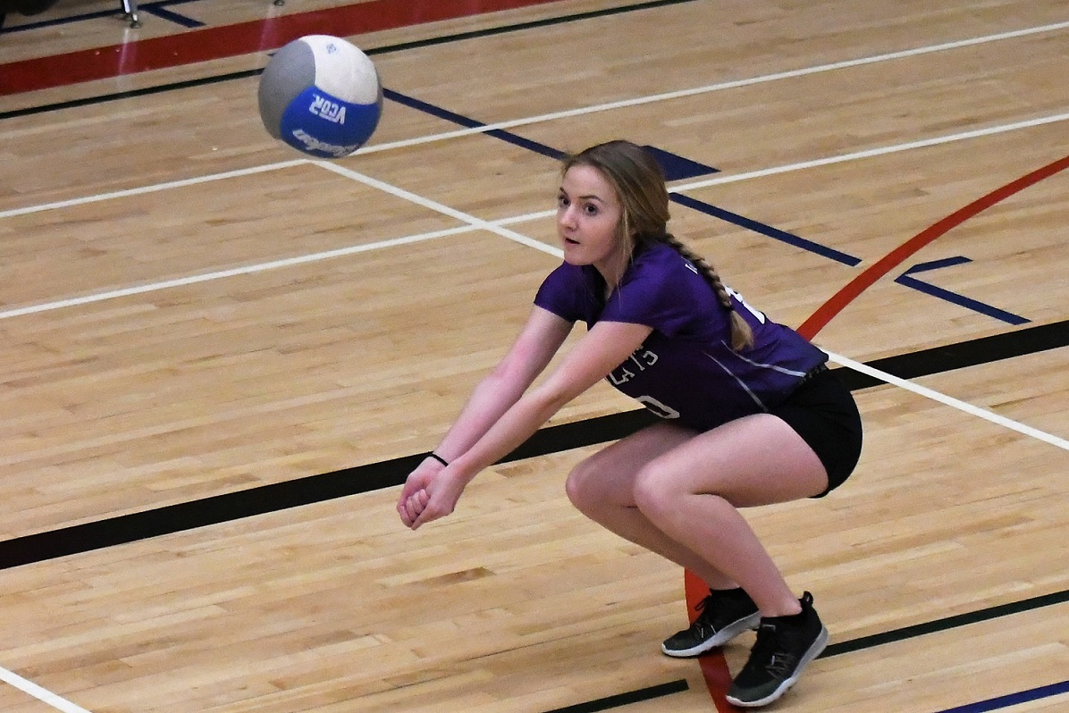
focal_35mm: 105
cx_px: 534
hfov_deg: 19.5
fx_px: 3118
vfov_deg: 13.0
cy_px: 356
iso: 6400
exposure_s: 1/1000
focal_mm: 70
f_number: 2.8
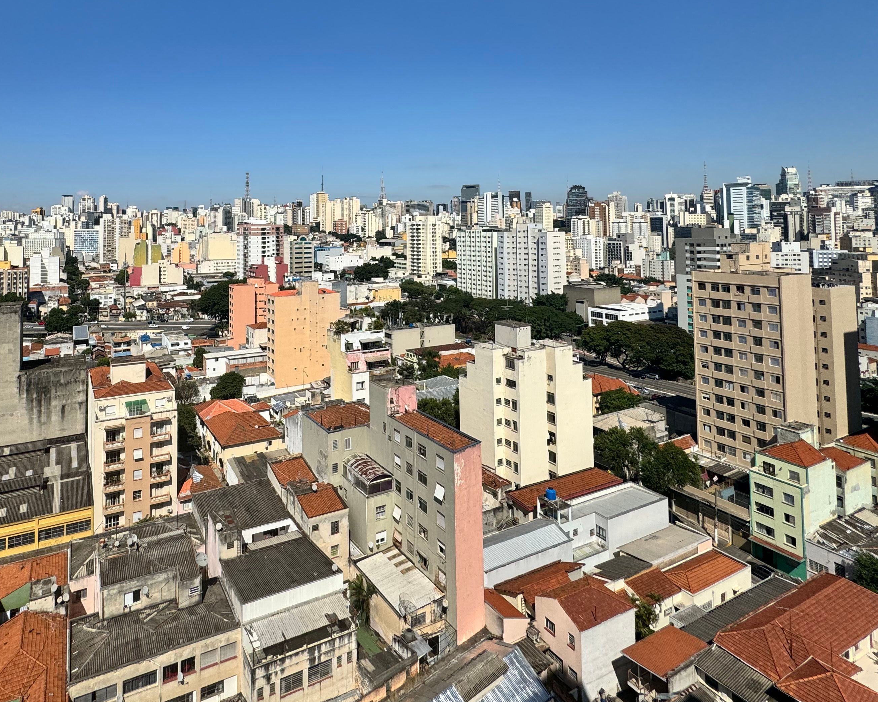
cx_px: 334
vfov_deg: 63.0
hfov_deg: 76.4
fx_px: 546
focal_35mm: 21
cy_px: 208
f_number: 2.2
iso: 50
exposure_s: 1/4630
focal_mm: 2.22
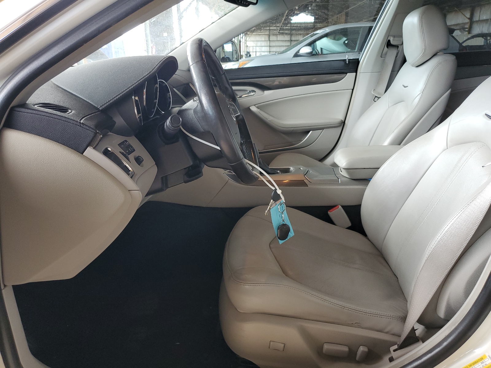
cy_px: 184
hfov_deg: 67.3
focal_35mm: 26
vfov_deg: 53.1
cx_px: 246
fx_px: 369
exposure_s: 1/120
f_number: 1.5
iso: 76
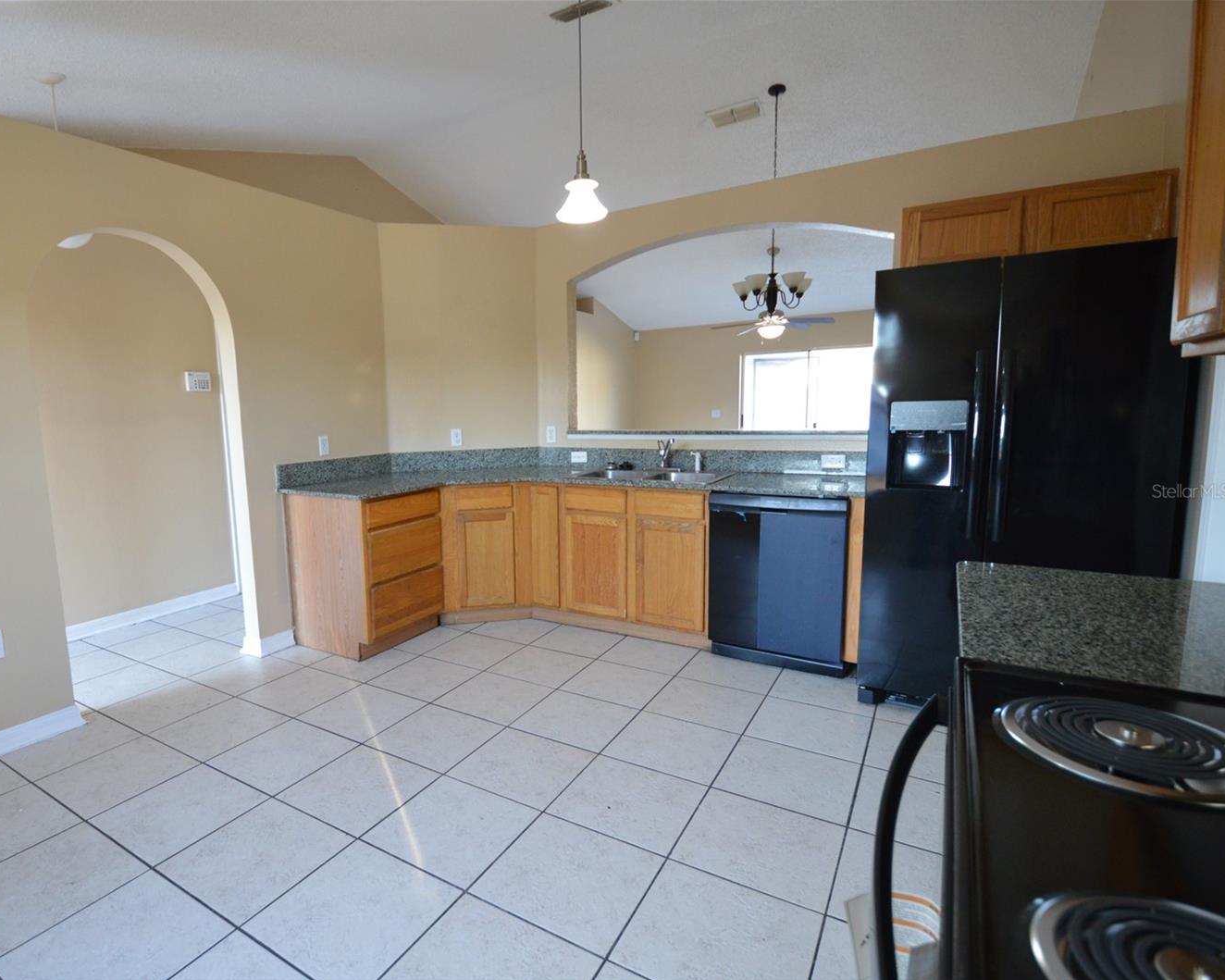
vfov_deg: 77.0
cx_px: 494
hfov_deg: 88.6
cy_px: 491
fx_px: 616
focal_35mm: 17
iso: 720
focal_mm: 10
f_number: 3.5
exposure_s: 1/60
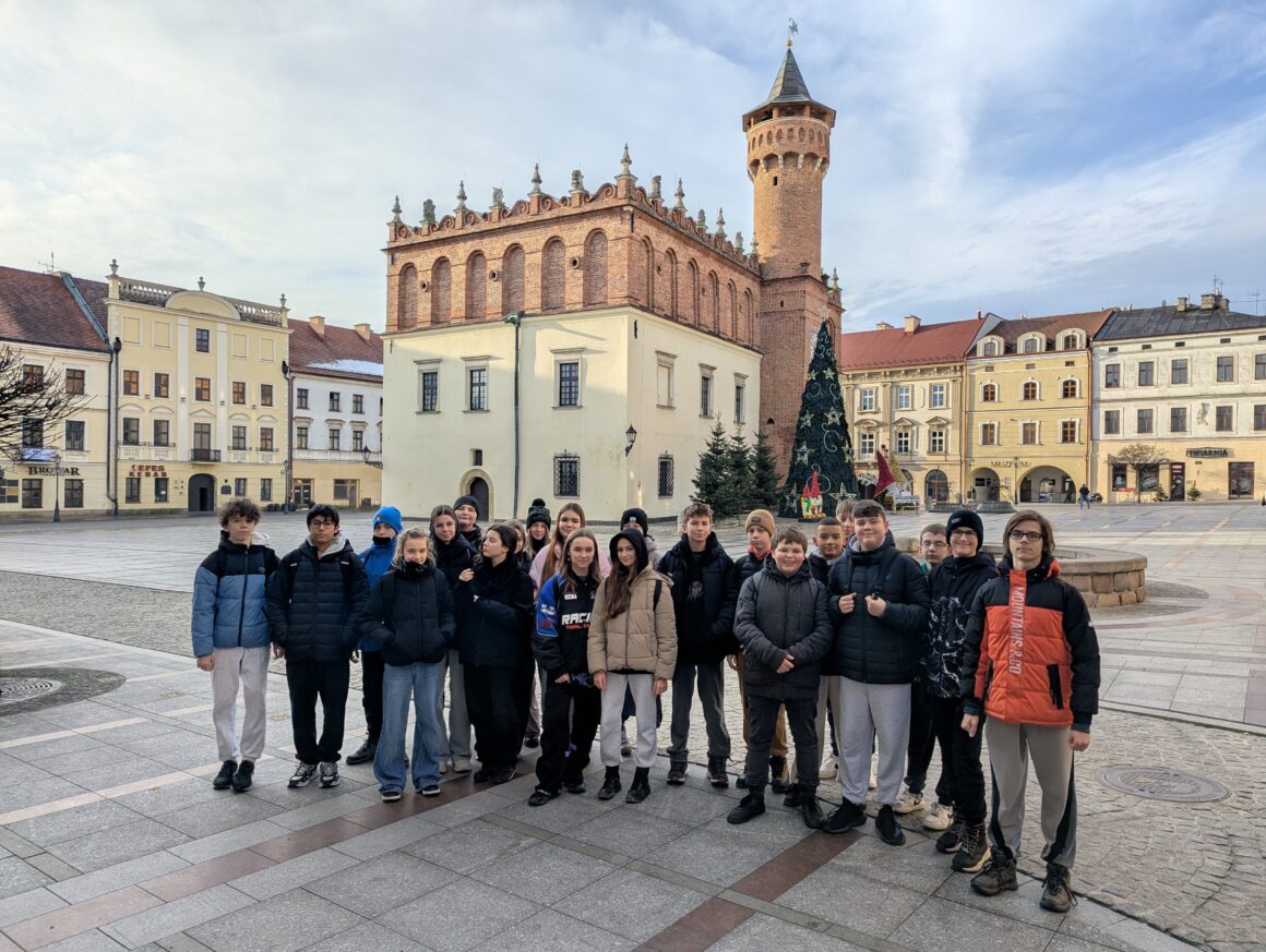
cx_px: 633
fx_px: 879
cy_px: 476
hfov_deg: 71.5
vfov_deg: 56.9
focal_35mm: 24
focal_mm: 6.81
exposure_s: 1/1019
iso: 39
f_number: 1.85
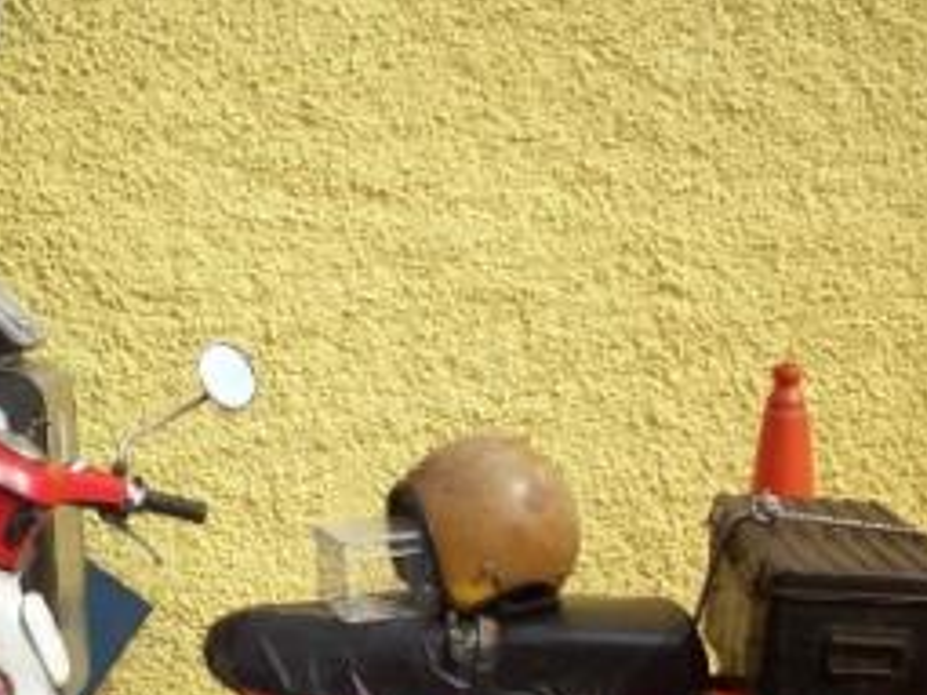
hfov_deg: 29.4
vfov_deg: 22.1
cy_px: 600
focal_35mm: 65
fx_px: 1740
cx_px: 251
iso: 80
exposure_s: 1/339
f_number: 5.6
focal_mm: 6.2
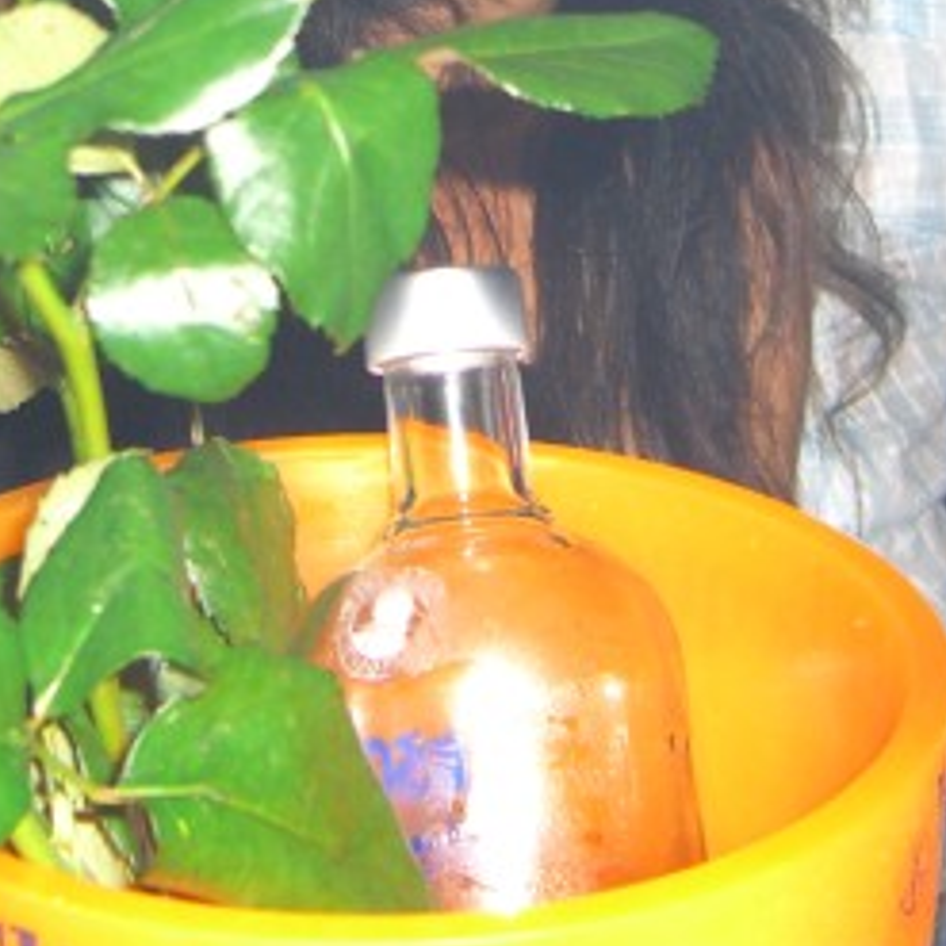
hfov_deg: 16.0
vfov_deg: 15.6
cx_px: 444
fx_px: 3370
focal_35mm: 109
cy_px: -42
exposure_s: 1/60
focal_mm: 7.9
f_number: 2.8
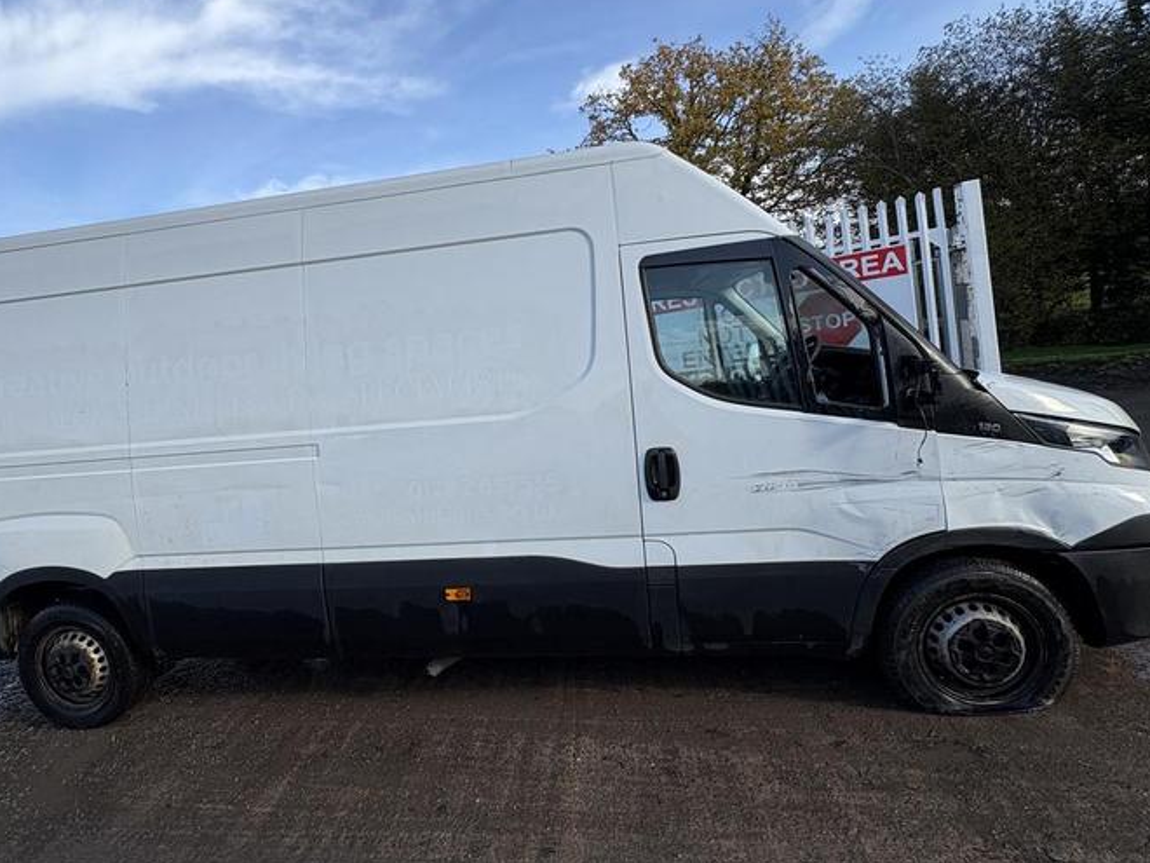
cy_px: 398
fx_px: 631
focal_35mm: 19
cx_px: 493
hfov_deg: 84.1
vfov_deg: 68.6
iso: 40
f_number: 2.2
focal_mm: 2.22
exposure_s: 1/993
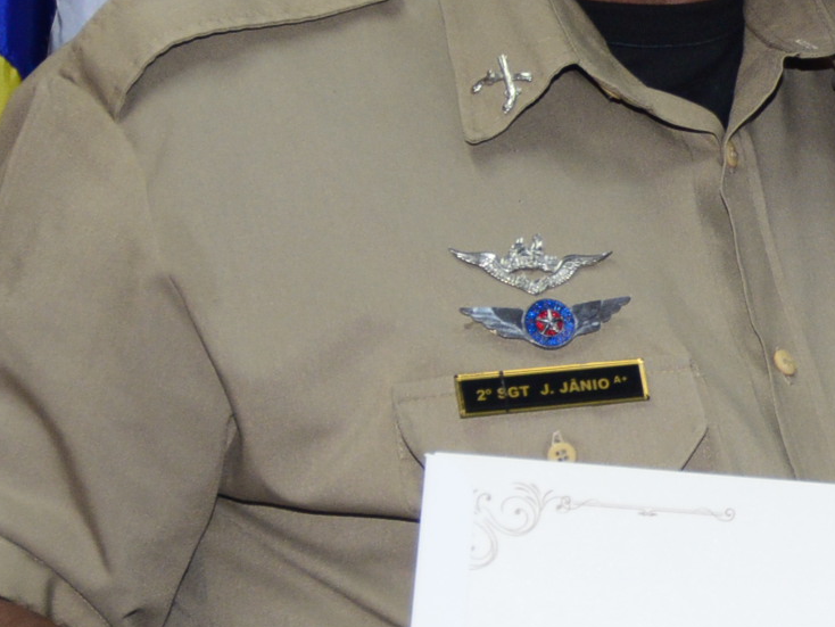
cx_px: 1056
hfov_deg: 7.5
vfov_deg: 5.7
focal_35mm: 260
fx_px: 6274
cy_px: 282
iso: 1600
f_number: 5.3
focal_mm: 66
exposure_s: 1/125
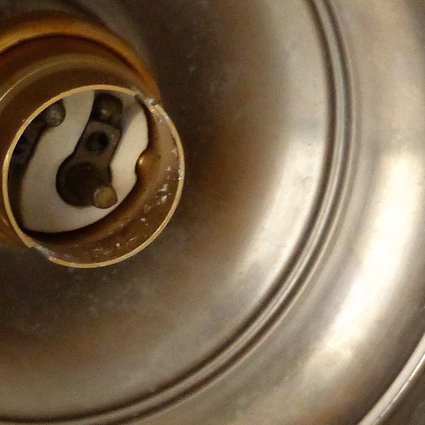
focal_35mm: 498
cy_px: 245
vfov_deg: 3.5
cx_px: 156
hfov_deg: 3.5
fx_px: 6917
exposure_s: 1/15
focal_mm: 25.2
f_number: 2.8
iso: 400
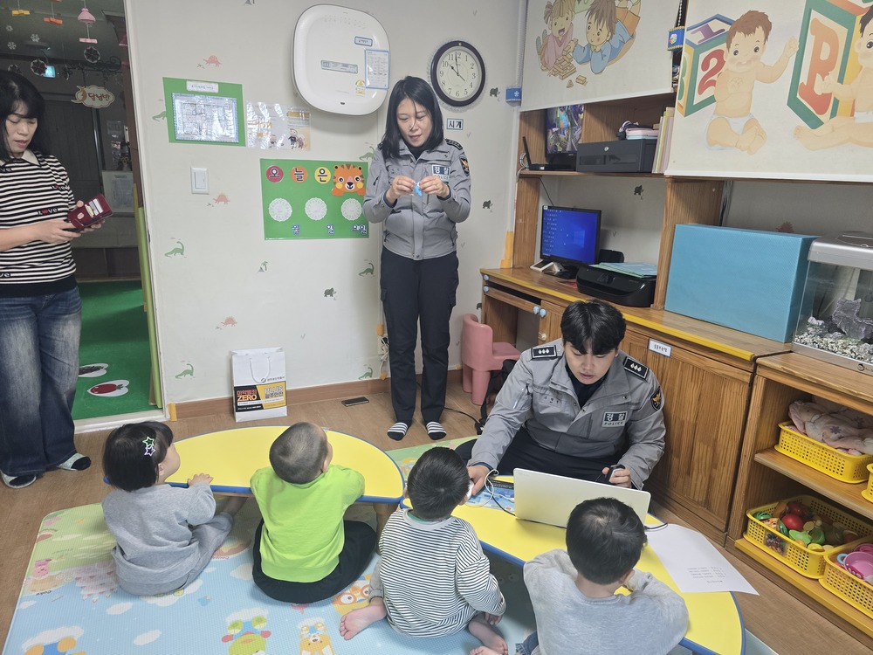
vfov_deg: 58.9
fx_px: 580
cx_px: 436
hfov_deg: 73.9
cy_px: 328
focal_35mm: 23
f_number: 1.7
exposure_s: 1/120
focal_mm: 6.3
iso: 320
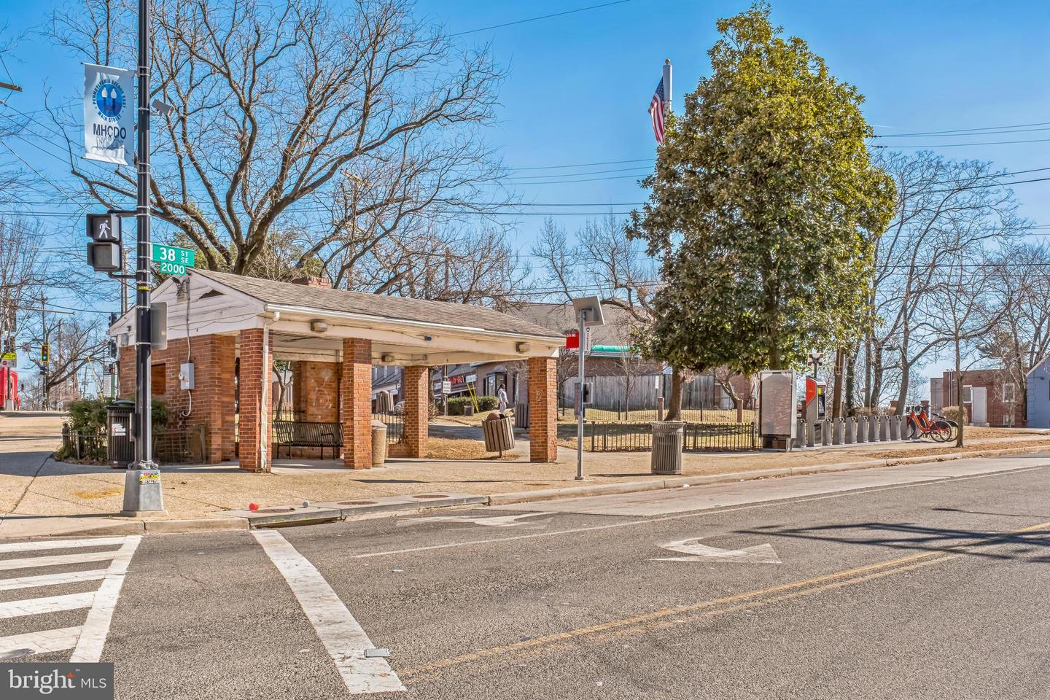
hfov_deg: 51.9
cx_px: 525
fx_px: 1079
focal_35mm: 37
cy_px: 350
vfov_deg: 35.9
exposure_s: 1/125
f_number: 8
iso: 125
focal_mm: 24.9
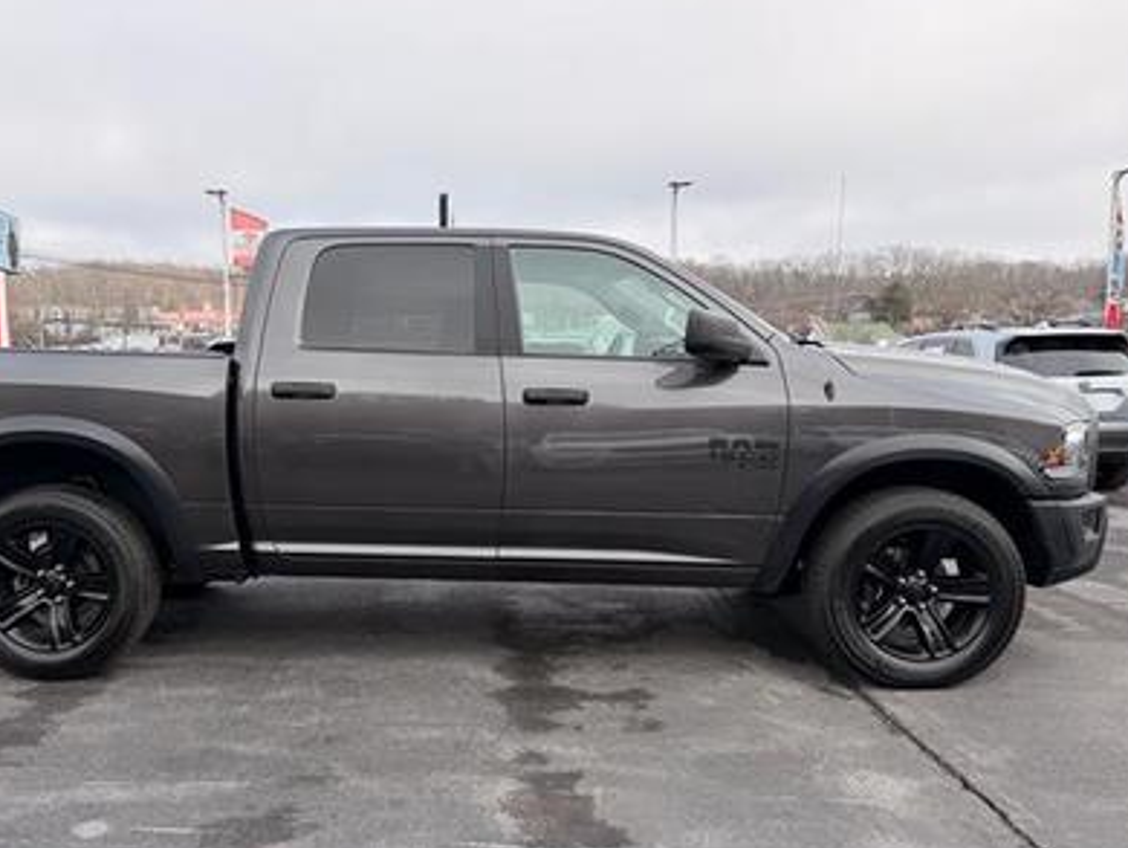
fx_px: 1011
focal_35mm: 31
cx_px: 419
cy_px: 463
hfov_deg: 57.6
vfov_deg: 45.4
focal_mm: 6.76
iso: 80
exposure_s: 1/1553
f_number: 1.78
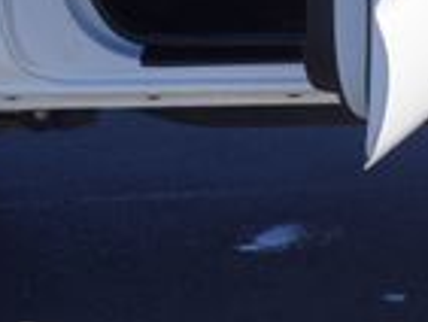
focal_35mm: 209
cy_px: -146
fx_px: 2586
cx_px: 792
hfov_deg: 9.0
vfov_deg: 7.0
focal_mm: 32
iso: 100
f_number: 9
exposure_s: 1/200
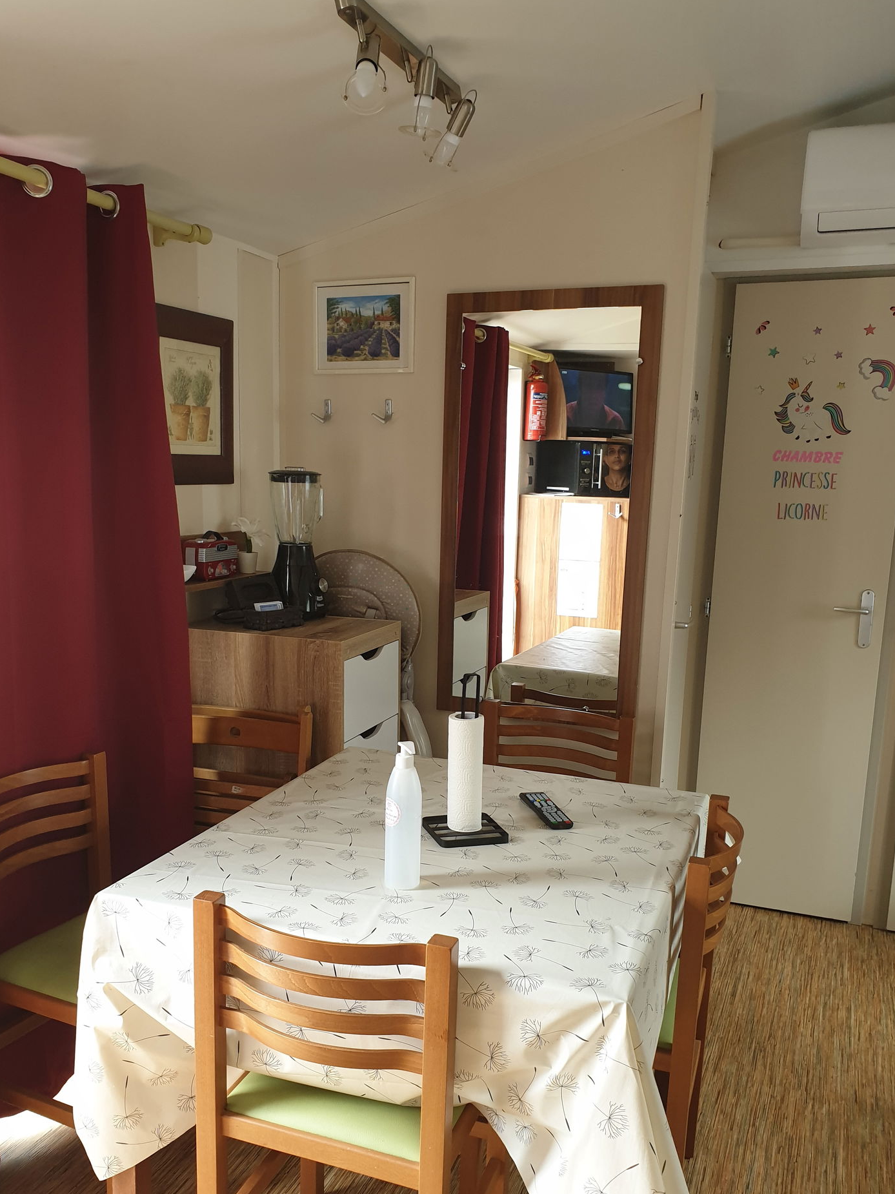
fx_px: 1034
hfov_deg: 46.7
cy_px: 675
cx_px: 399
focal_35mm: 30
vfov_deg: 59.7
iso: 125
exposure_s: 1/50
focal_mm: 4.3
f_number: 2.4
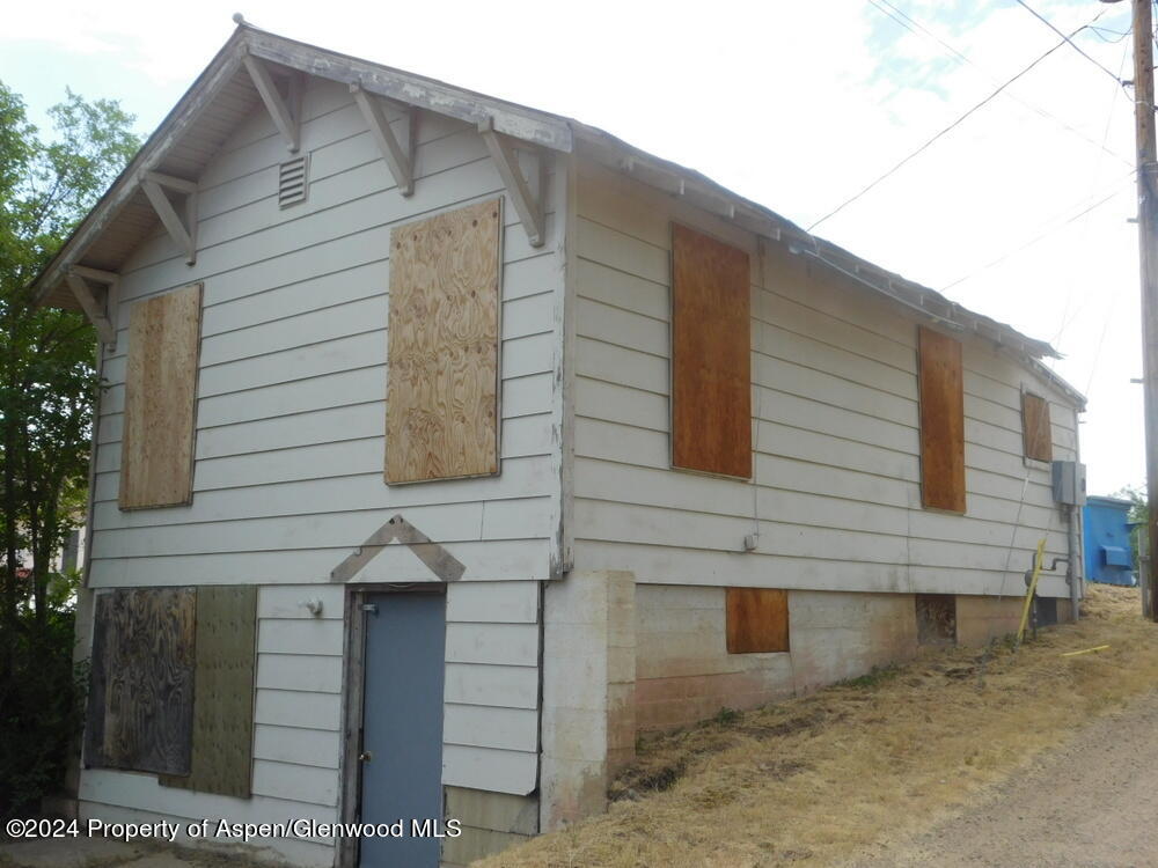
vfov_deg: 39.7
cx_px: 579
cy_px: 434
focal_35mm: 36
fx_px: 1204
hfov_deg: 51.4
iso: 125
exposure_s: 1/800
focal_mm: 6.3
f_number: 3.5
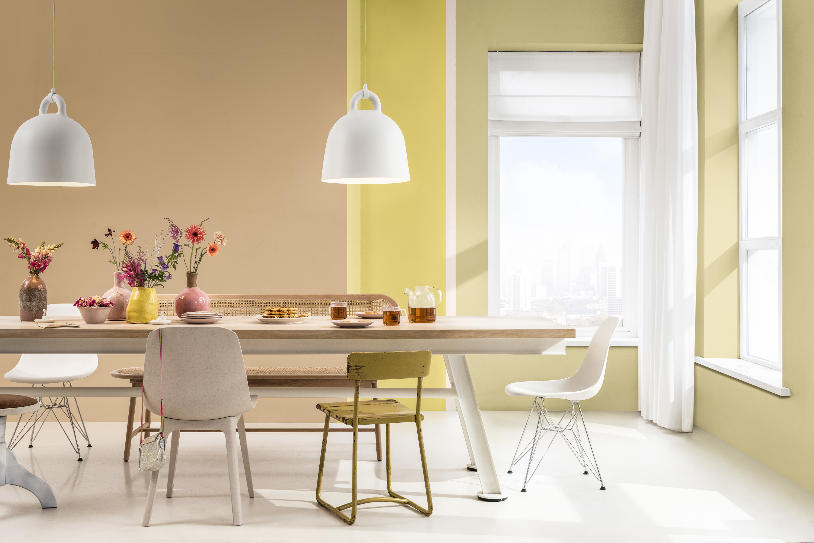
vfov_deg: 30.5
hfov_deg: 44.5
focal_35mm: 44
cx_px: 407
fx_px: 995
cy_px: 272
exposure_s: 1/2
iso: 100
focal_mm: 44
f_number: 11
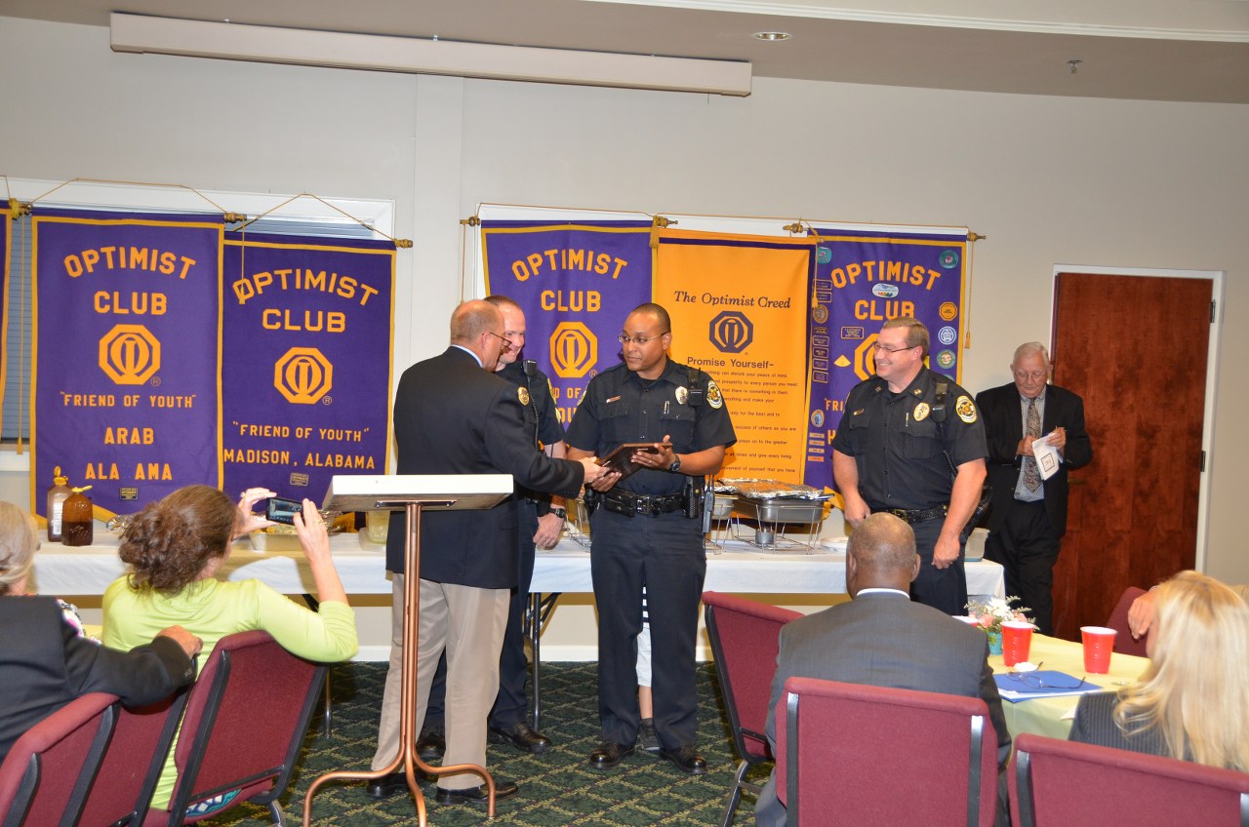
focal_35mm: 44
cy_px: 414
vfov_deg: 30.7
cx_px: 624
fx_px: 1506
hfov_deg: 45.0
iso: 800
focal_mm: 29
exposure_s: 1/60
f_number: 4
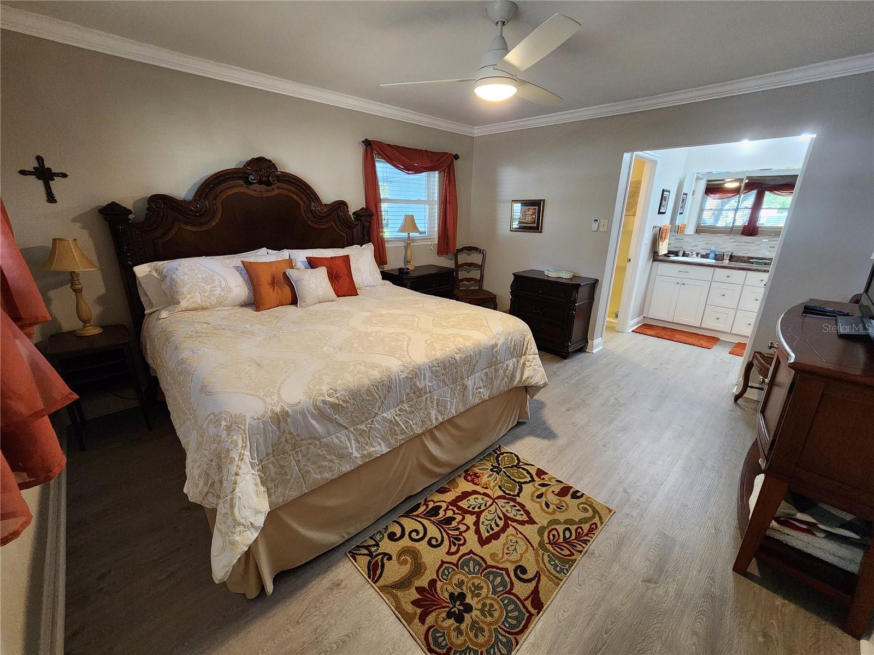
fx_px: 328
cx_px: 437
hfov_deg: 106.2
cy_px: 328
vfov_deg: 89.9
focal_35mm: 13
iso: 400
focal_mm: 2.2
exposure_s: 1/60
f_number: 2.2
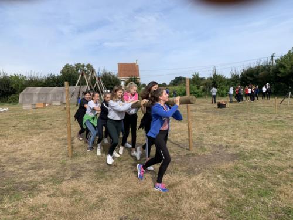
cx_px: 146
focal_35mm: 26
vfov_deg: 53.1
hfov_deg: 67.3
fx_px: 220
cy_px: 110
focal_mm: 4.25
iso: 25
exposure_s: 1/2114
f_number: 1.8
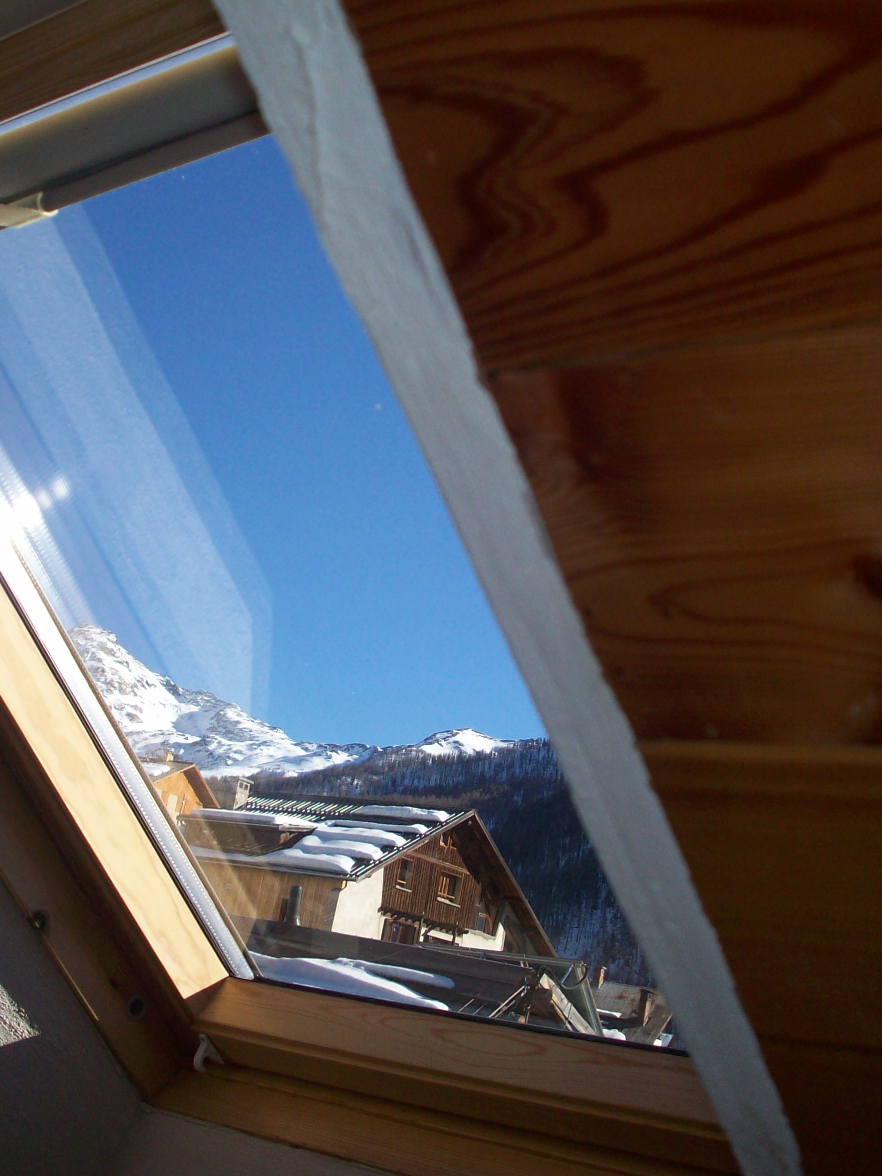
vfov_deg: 39.6
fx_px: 1631
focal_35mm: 48
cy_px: 526
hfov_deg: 30.2
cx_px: 361
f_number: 5.6
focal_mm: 6.2
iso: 80
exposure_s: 1/263
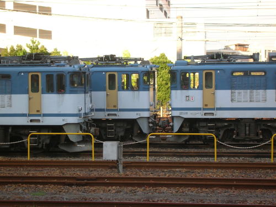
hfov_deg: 19.7
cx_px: 138
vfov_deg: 14.8
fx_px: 797
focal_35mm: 100
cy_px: 104
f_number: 4.8
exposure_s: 1/80.8
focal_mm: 16.7
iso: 50
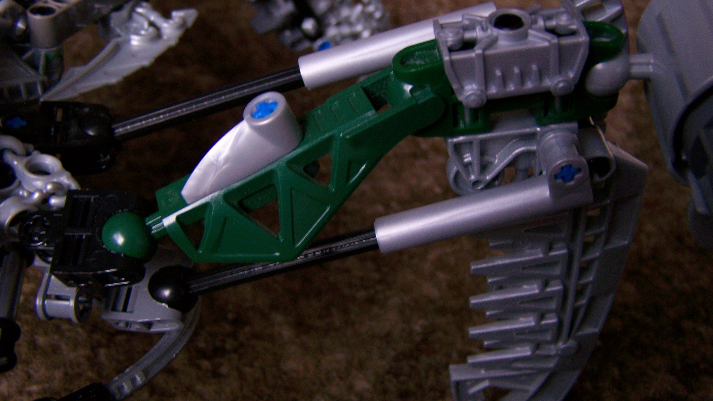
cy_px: 187
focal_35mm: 42
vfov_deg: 28.3
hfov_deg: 48.4
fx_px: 794
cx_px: 352
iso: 160
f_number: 2.8
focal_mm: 6.3
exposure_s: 1/8
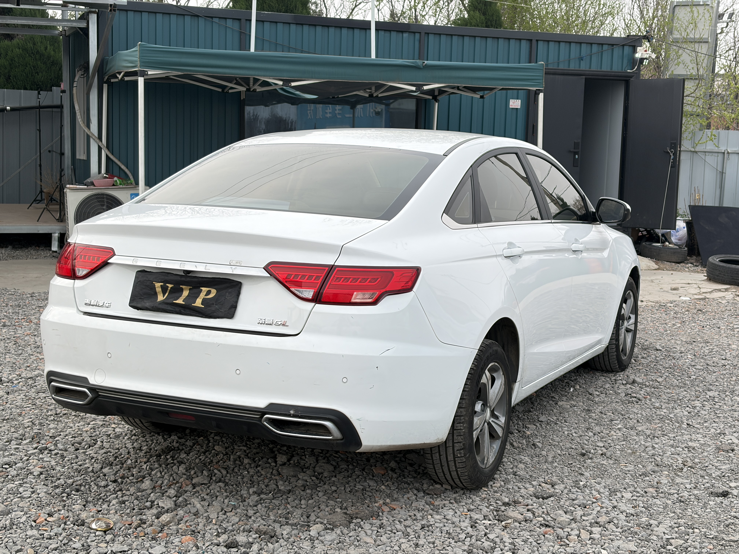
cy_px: 277
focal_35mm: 52
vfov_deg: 28.0
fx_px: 1110
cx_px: 370
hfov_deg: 36.8
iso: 32
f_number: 1.6
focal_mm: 5.96
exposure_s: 1/1287
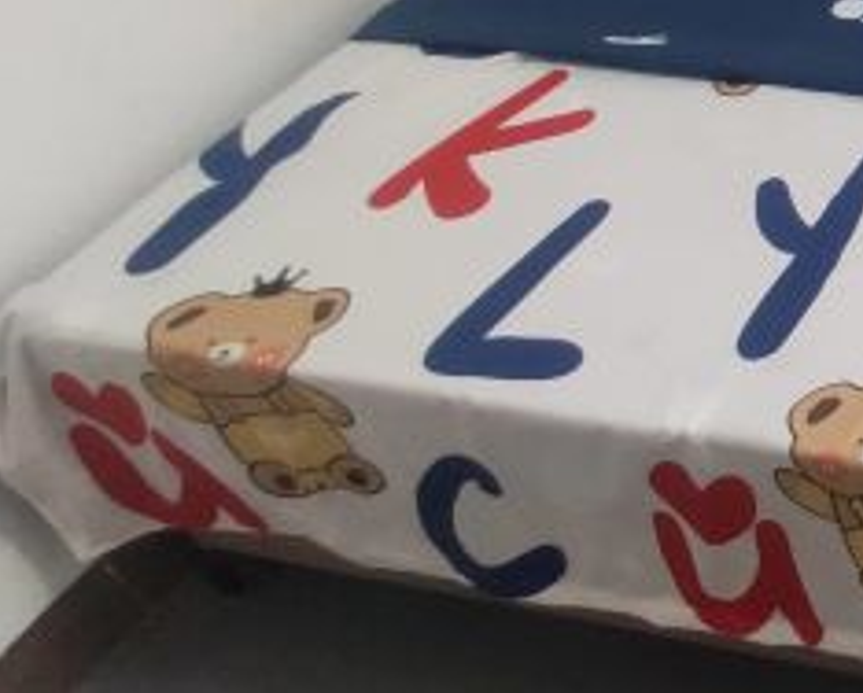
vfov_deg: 29.3
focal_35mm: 50
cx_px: 1350
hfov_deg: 25.7
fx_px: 1279
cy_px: 98
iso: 1338
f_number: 2.2
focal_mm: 2.25
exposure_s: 1/33
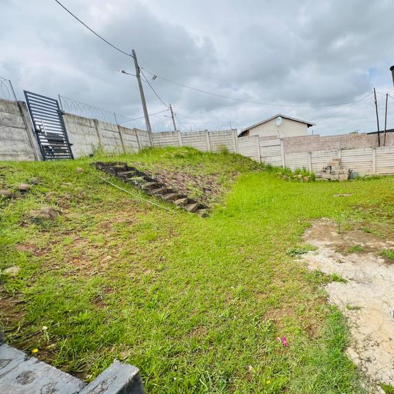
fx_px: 206
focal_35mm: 16
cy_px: 195
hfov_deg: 83.8
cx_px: 269
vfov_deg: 87.4
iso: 32
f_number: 1.8
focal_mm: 1.57
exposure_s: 1/1248
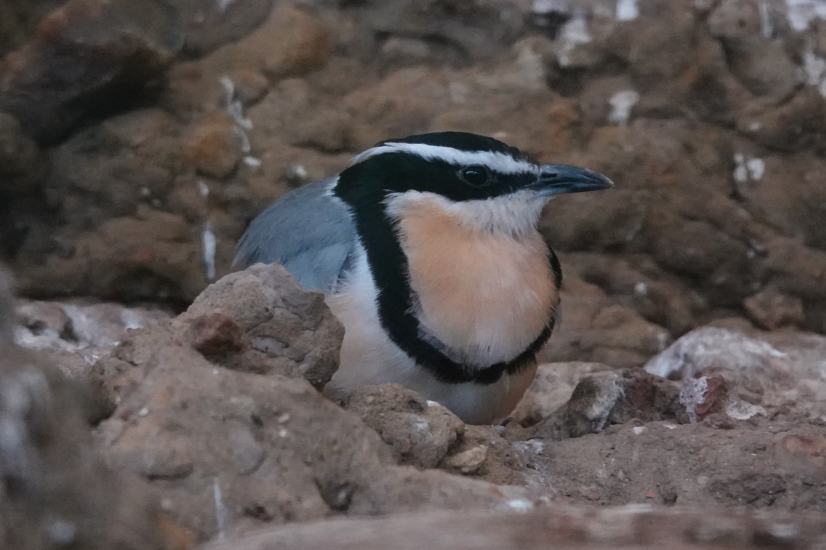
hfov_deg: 5.6
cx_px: 413
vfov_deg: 3.7
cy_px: 275
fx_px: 8511
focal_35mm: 371
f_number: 4
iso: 2500
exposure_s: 1/250
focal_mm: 135.89
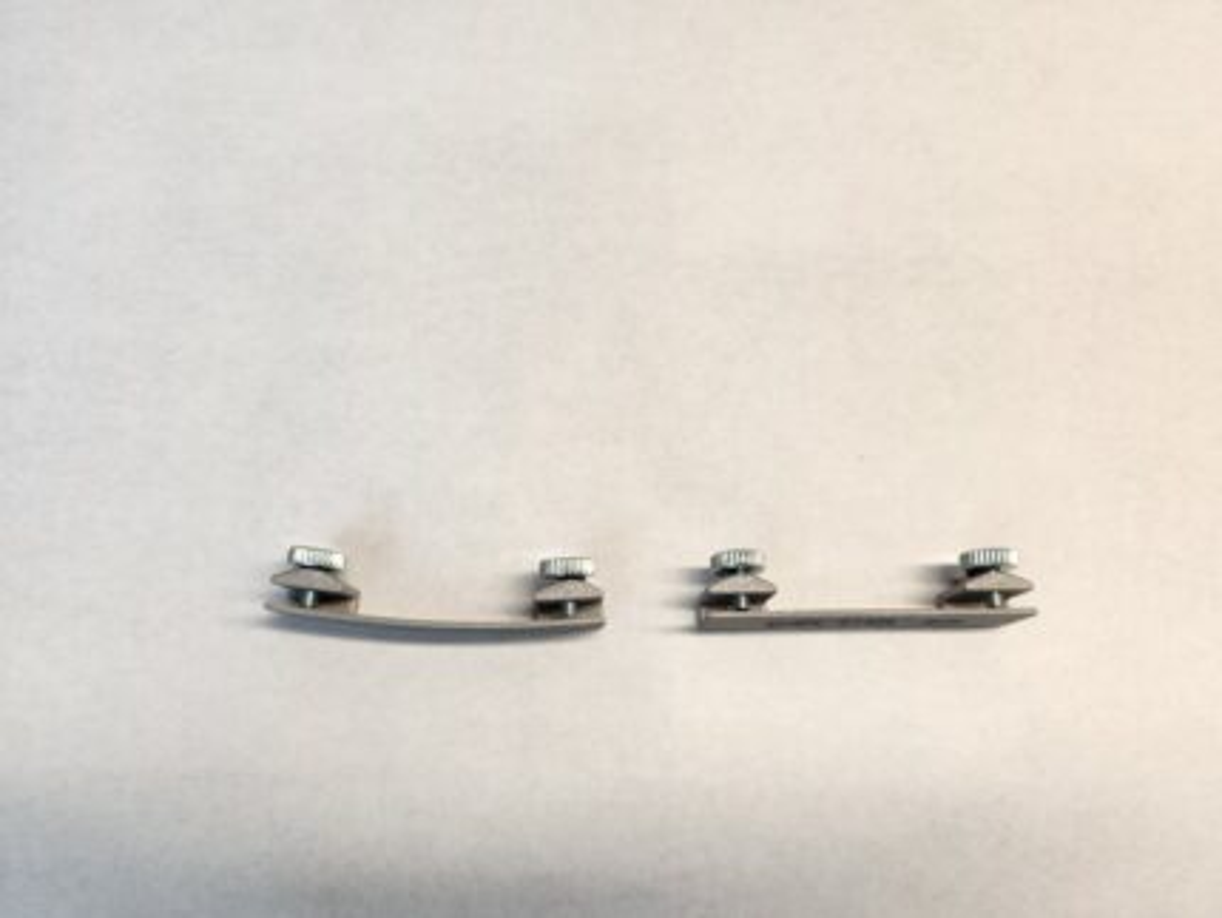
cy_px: 459
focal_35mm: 23
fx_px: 812
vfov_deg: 58.9
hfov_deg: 73.9
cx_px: 611
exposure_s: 1/120
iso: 50
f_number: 1.8
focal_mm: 5.4
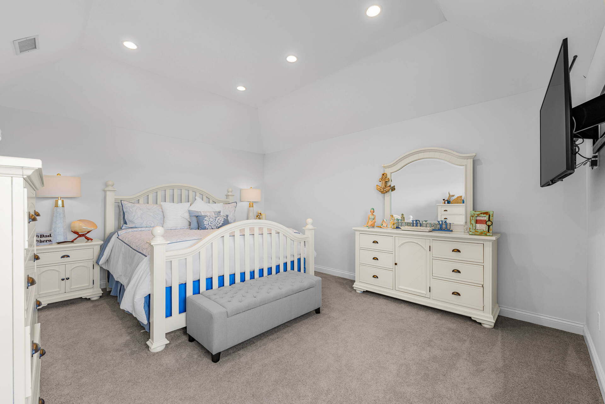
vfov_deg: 81.2
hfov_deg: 104.3
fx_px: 235
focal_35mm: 14
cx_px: 302
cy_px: 202
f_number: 9
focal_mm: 14
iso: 250
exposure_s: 1/4
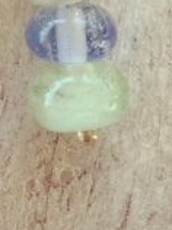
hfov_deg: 9.2
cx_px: -55
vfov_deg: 11.6
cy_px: -183
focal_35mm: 158
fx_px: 1050
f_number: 2.2
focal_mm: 4.15
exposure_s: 1/173
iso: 32
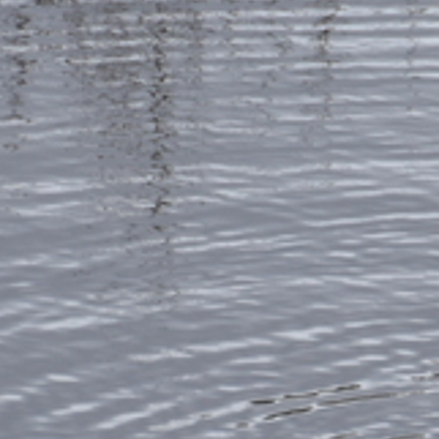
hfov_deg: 0.9
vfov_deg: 0.9
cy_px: 297
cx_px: 614
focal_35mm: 2028
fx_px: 29098
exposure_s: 1/640
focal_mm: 300
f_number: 5.6
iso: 100
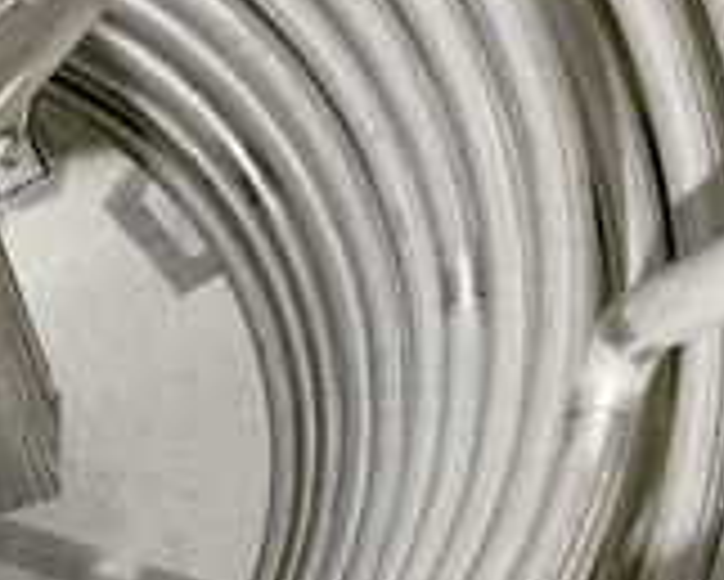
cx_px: -115
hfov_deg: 21.3
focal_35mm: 84
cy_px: 580
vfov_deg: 17.9
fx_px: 1801
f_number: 1.8
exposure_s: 1/49
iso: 200
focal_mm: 4.25
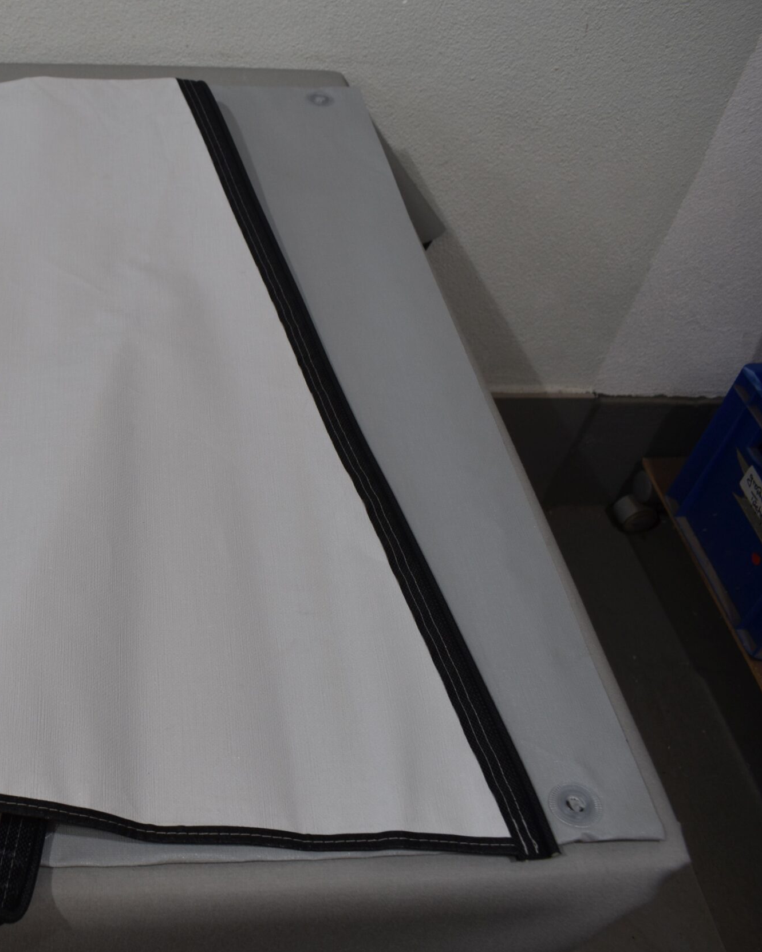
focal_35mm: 39
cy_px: 486
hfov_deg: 35.5
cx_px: 48
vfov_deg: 46.8
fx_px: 1099
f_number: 5.6
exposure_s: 1/125
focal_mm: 18
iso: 280
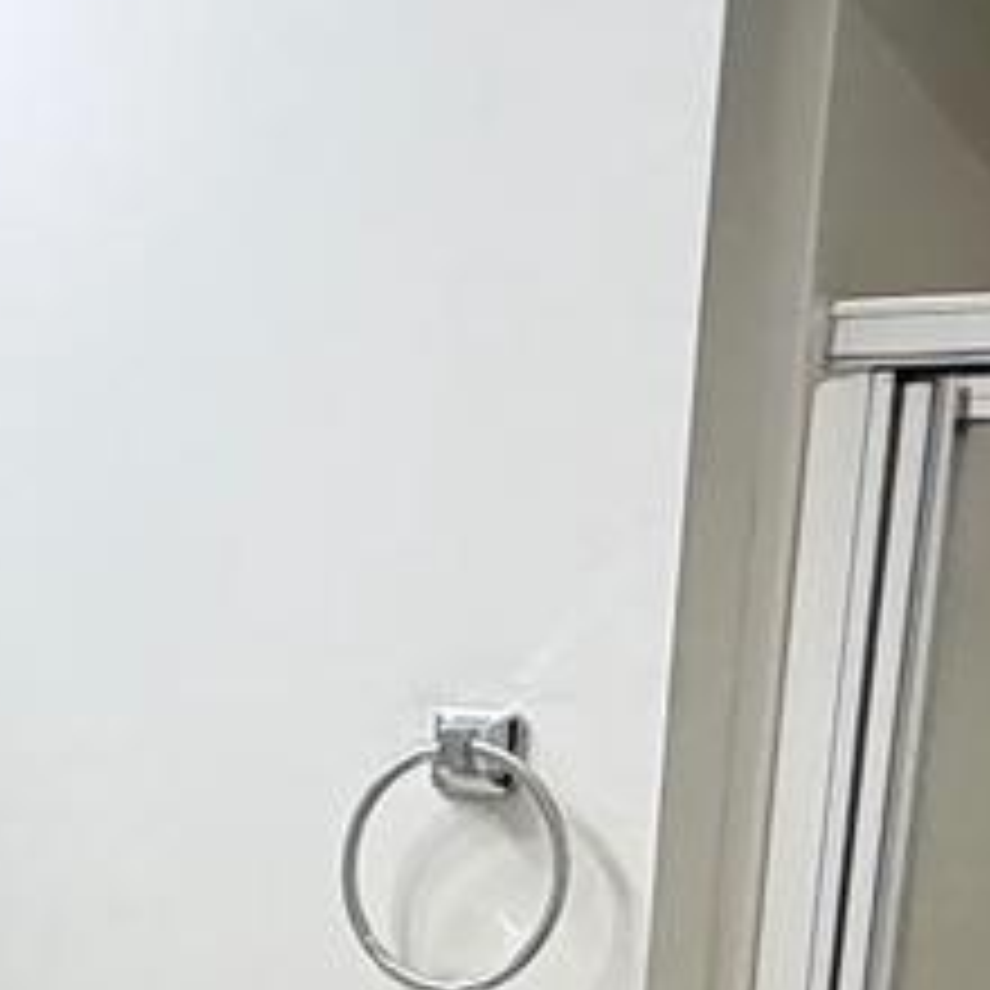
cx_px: 288
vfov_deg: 17.8
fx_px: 2621
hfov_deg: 21.3
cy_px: 1706
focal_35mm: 81
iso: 160
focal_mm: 2.22
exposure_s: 1/120
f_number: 2.2
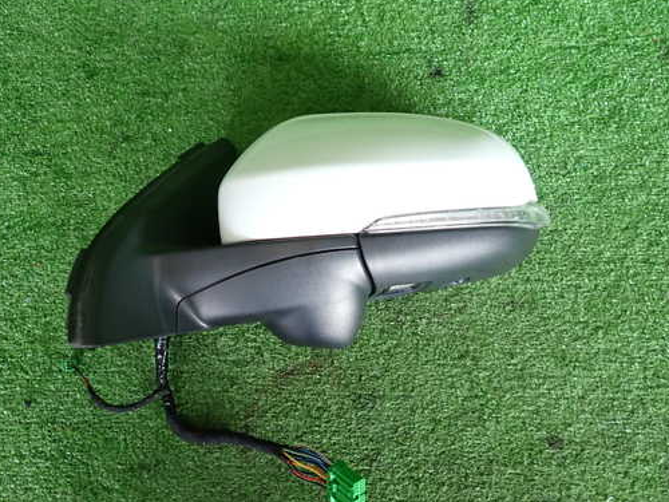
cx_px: 304
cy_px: 261
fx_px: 580
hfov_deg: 59.9
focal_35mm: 30
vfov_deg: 46.8
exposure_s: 1/100
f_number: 2
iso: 200
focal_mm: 4.5
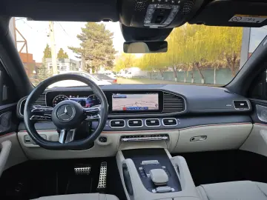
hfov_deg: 73.9
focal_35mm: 23
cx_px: 134
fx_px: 177
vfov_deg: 58.9
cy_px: 100
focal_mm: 6.55
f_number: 1.6
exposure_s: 1/252
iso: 50
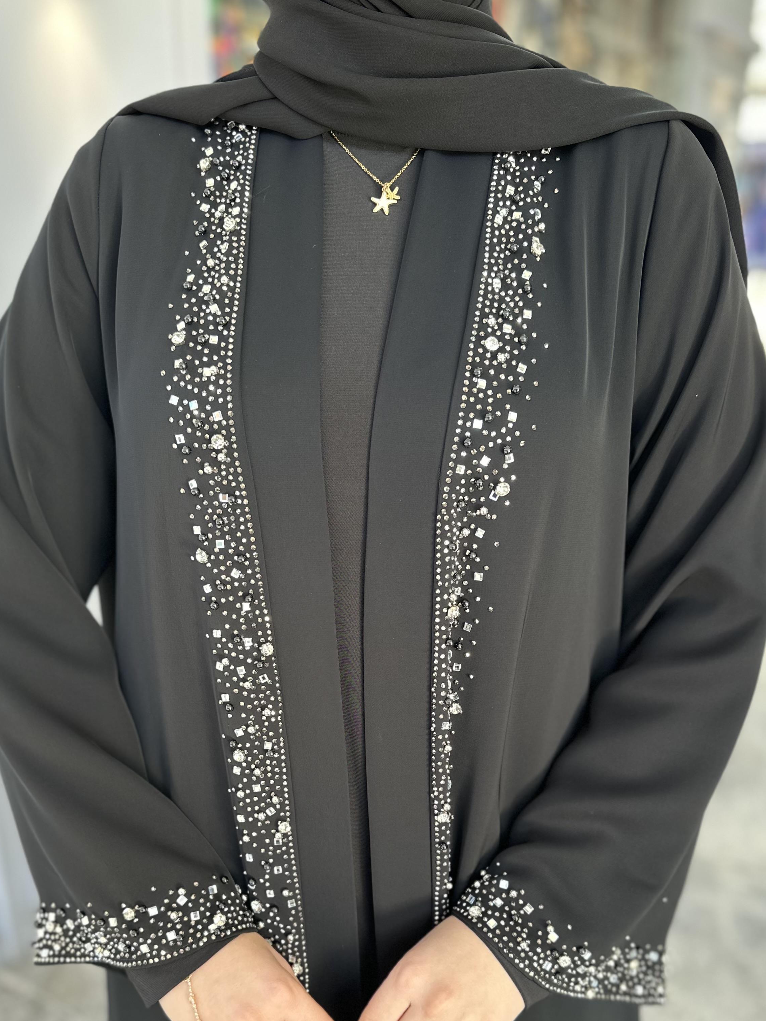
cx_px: 374
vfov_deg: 55.8
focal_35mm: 32
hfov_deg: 44.2
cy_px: 669
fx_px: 944
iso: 125
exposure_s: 1/140
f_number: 1.78
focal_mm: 6.86
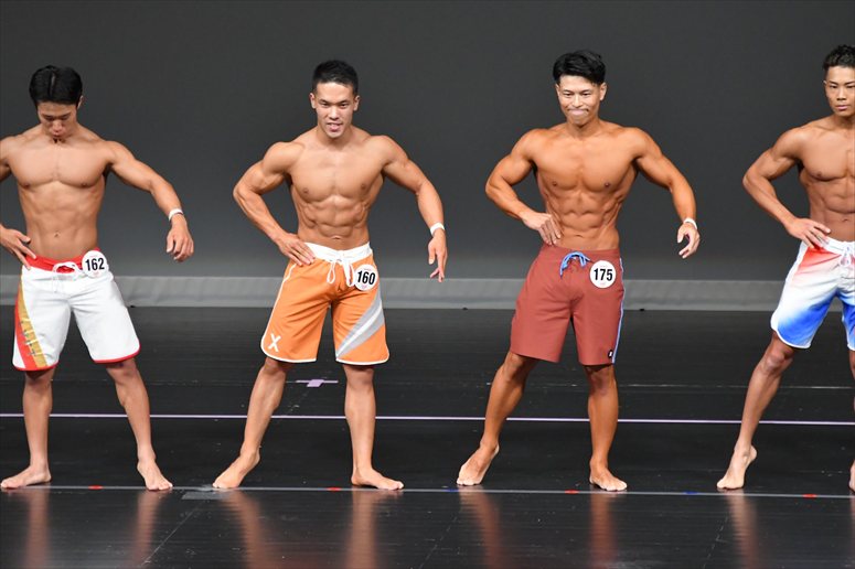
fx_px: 7478
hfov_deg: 6.5
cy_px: 284
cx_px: 428
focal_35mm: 315
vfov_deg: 4.4
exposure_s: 1/400
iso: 4000
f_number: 5.6
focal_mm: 210
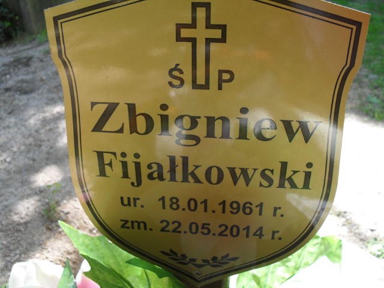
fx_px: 388
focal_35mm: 35
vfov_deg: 40.7
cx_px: 192
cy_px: 144
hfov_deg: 52.6
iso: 100
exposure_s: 1/90
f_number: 3.2
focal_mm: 6.3
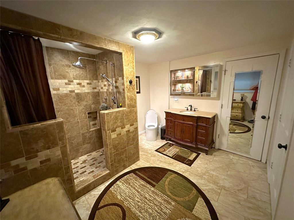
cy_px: 110
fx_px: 119
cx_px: 147
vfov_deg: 85.7
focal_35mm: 14
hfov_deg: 102.1
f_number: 2.2
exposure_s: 1/60
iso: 1250
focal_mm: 2.22
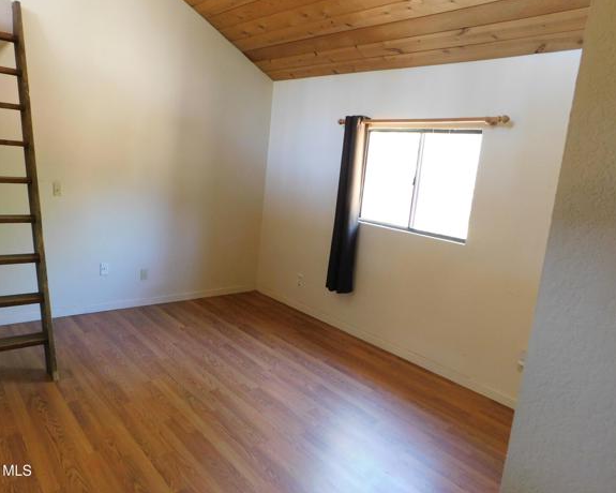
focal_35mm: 25
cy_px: 237
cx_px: 288
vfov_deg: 56.8
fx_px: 456
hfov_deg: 68.0
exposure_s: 1/15
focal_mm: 4
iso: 400
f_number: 3
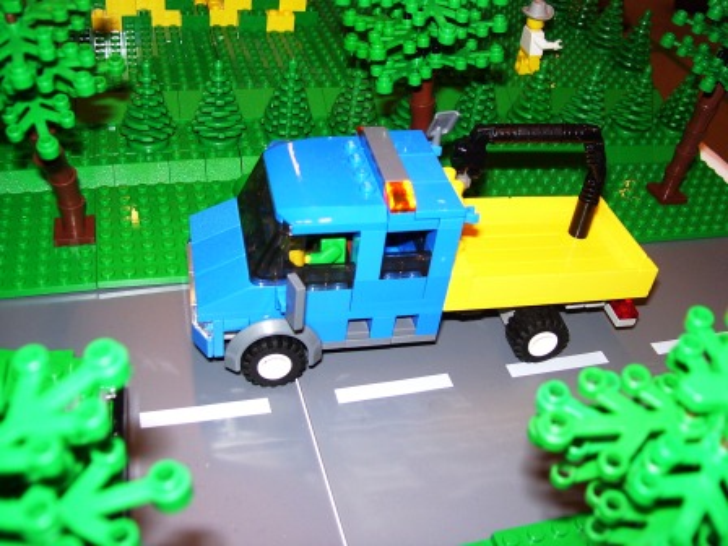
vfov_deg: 39.7
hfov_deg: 51.4
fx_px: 757
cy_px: 273
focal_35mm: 36
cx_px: 364
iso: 80
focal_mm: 6
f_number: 2.7
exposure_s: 1/60
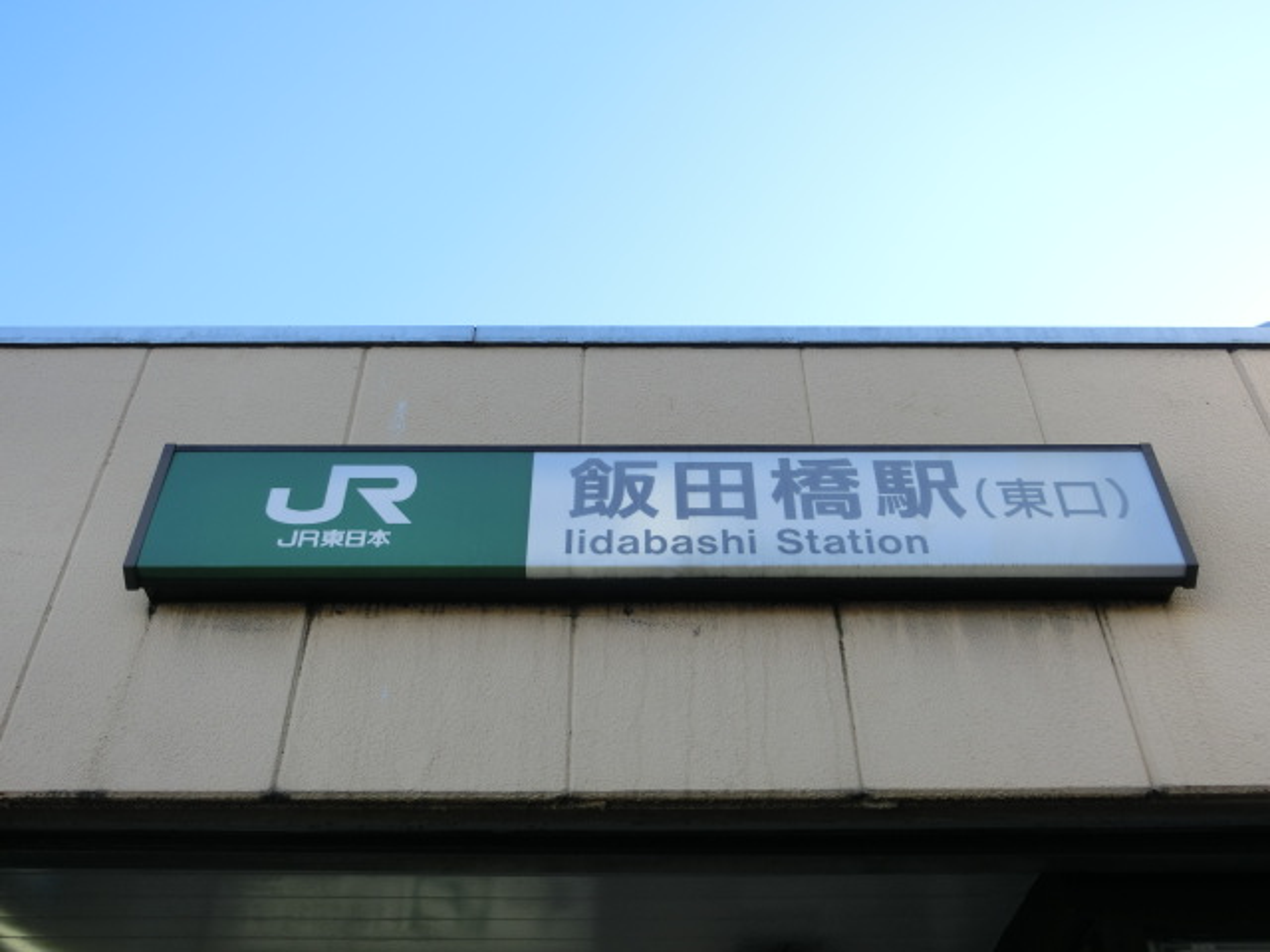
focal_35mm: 34
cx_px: 635
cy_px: 476
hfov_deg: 54.0
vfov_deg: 41.8
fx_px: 1247
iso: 80
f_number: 3.9
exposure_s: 1/200
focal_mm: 6
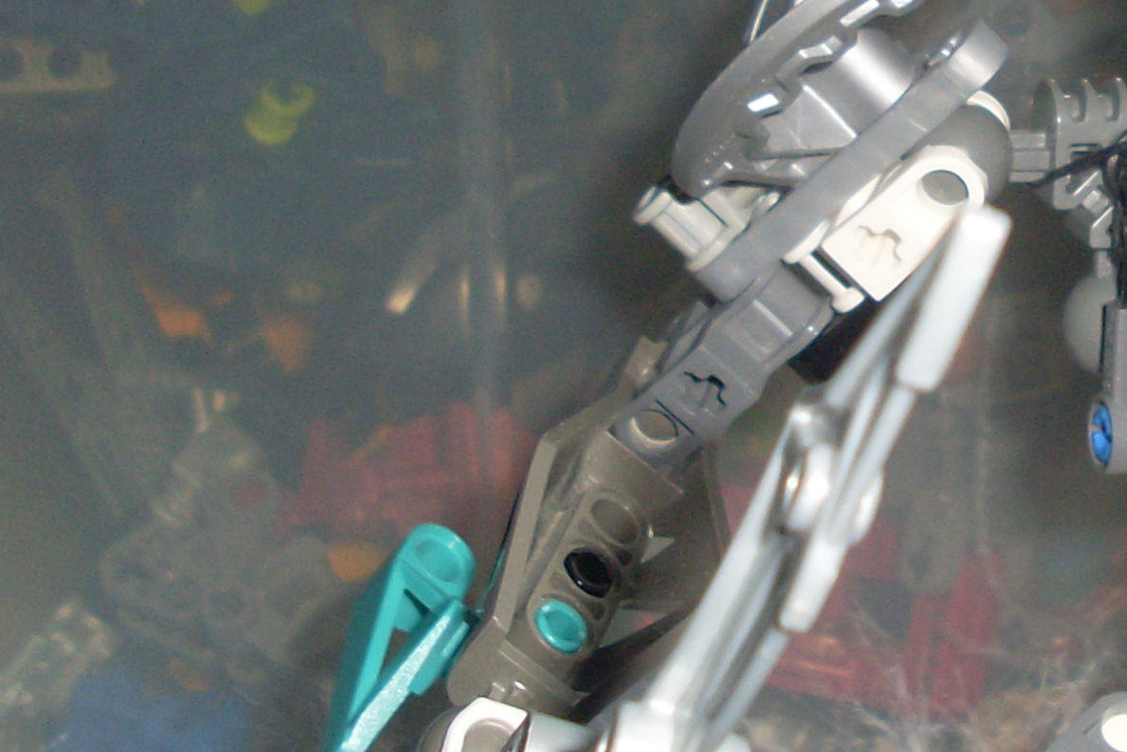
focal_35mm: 103
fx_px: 3224
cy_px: 137
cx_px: 1206
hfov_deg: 19.1
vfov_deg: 13.2
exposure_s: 1/45
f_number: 7.7
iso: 100
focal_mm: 6.3
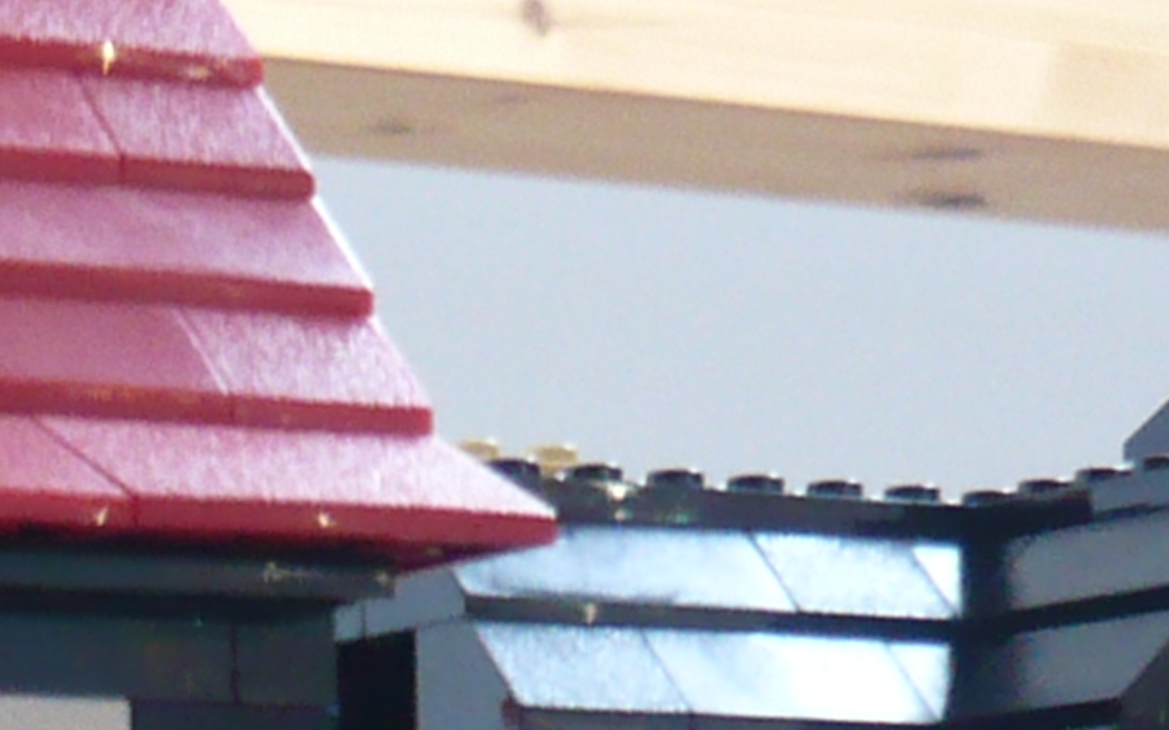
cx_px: 240
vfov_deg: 6.6
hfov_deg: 10.9
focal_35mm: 192
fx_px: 6117
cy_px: 1400
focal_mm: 5.8
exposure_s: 1/8
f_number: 3.1
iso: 200
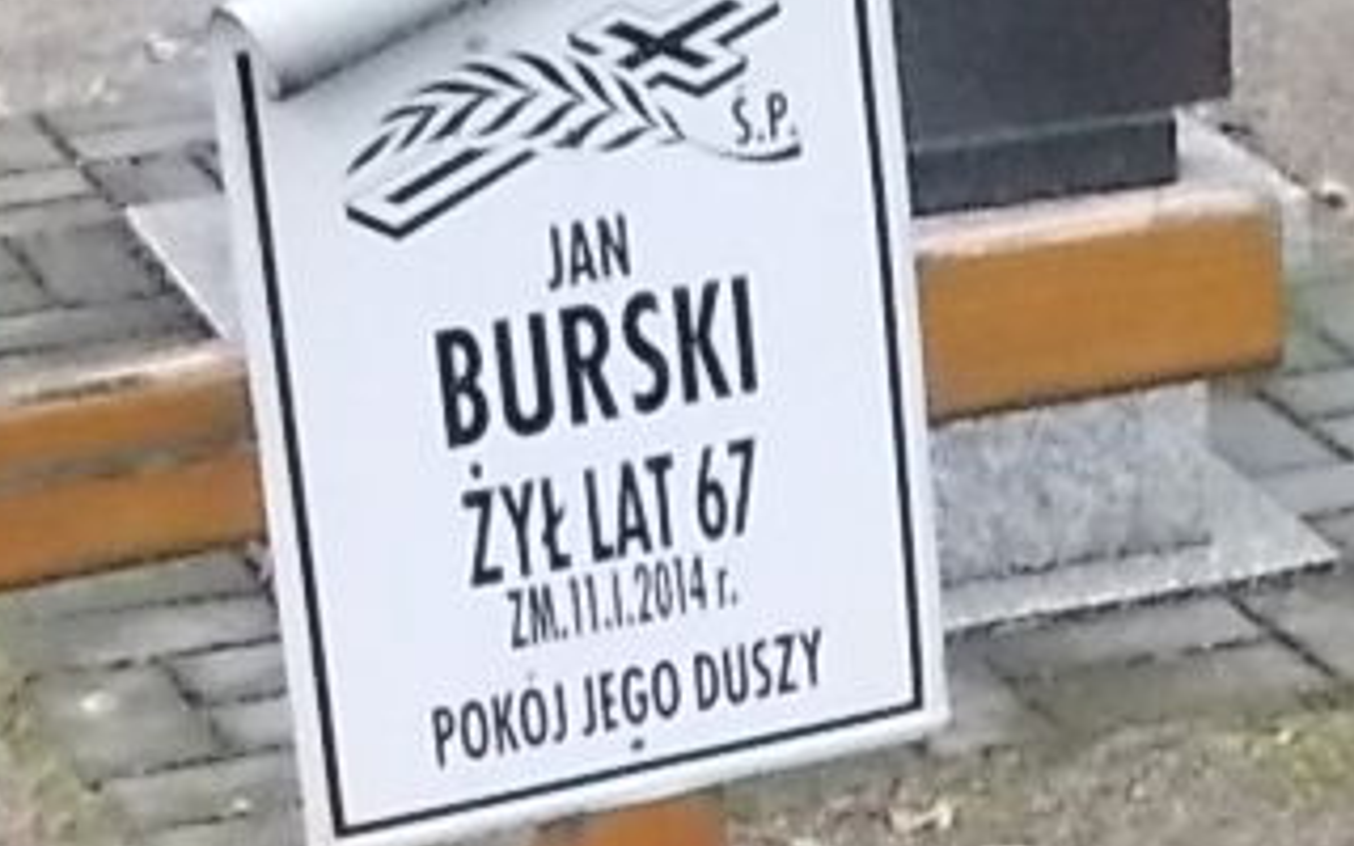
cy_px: 1151
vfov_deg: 9.3
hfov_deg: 14.9
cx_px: 1362
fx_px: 5092
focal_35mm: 138
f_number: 3.2
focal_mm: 4.6
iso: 400
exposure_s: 1/60
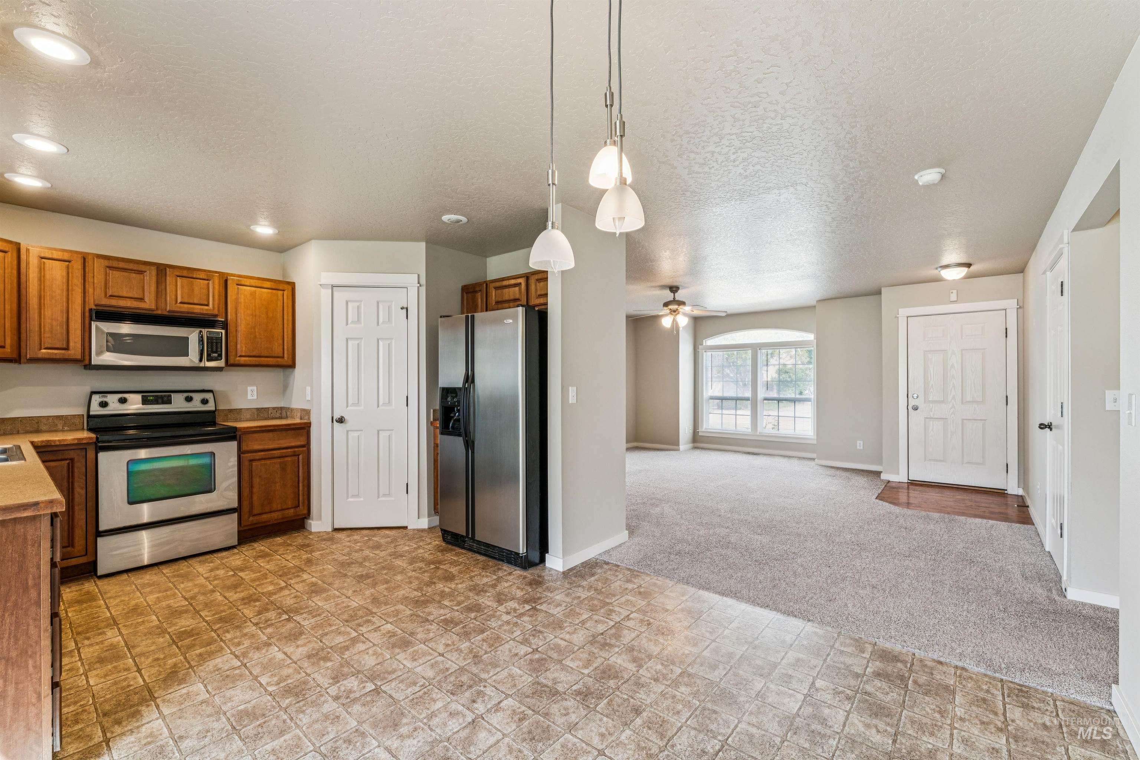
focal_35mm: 15
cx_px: 570
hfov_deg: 98.9
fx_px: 488
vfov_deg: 75.9
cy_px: 380
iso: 400
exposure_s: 1/5
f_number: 13
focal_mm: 15.4
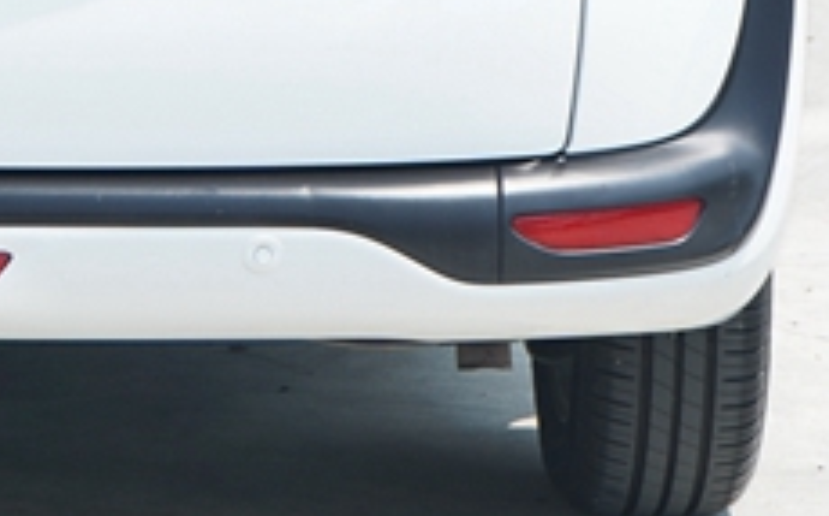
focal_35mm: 250
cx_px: -101
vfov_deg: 5.2
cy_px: -451
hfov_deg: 8.3
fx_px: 5640
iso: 100
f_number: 7.1
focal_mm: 55
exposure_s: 1/200
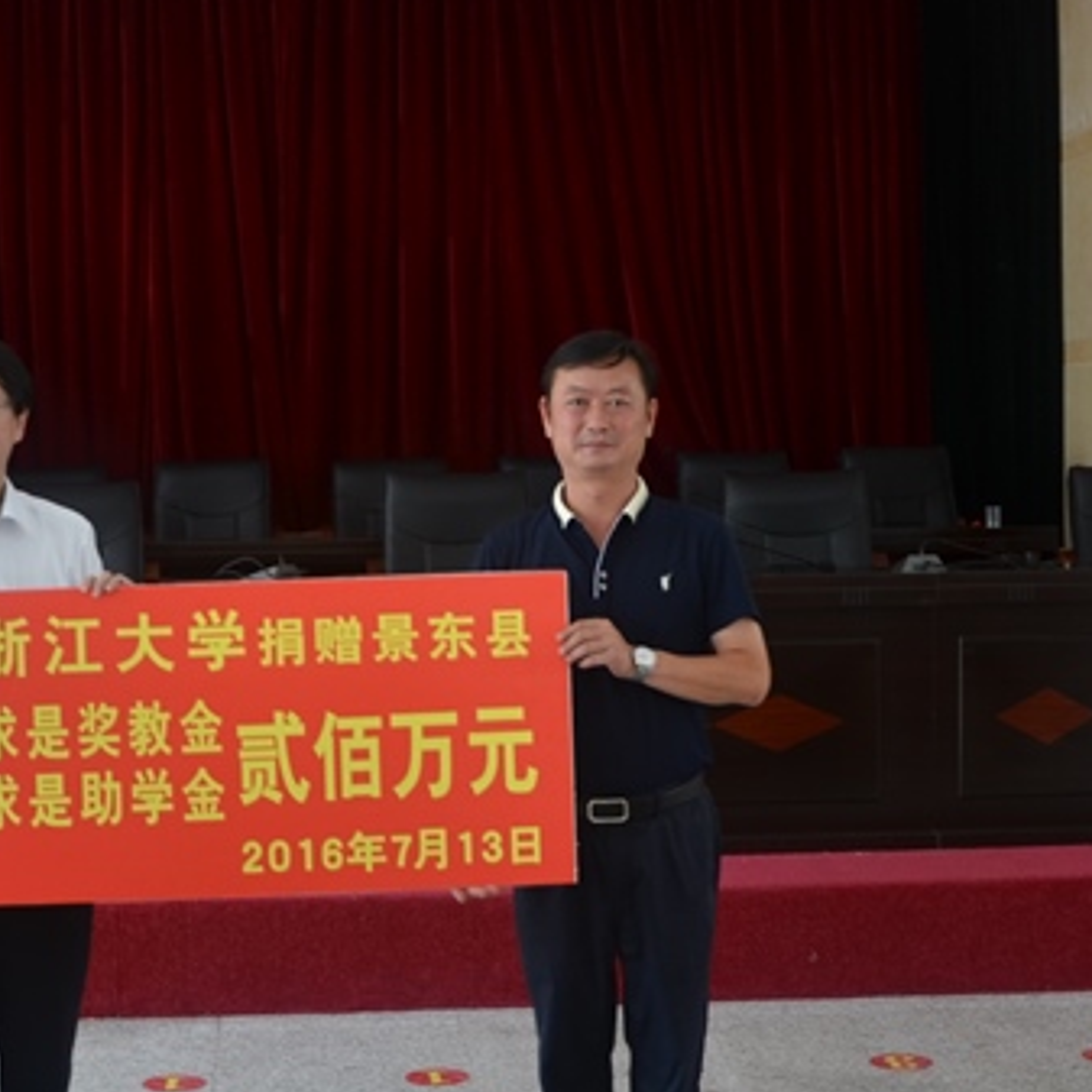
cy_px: 583
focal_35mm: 68
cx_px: 366
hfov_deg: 25.2
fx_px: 2427
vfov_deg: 25.4
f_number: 3.5
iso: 160
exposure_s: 1/15
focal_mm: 18
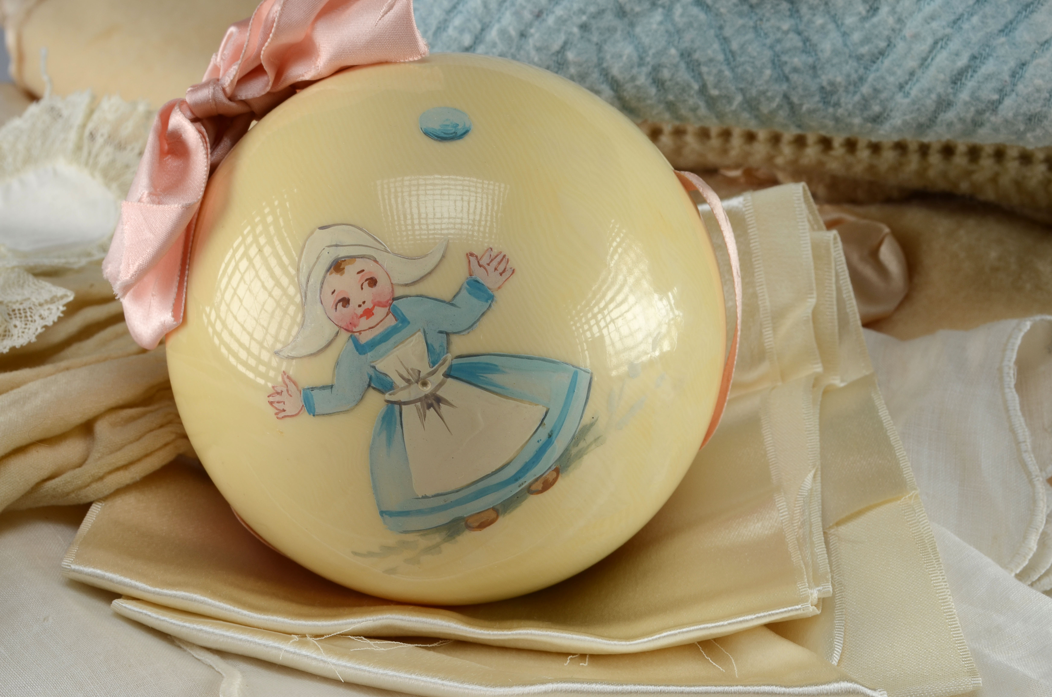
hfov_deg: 24.7
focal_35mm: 82
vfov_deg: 16.5
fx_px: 2406
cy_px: 348
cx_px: 526
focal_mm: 55
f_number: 16
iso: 100
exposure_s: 1/80
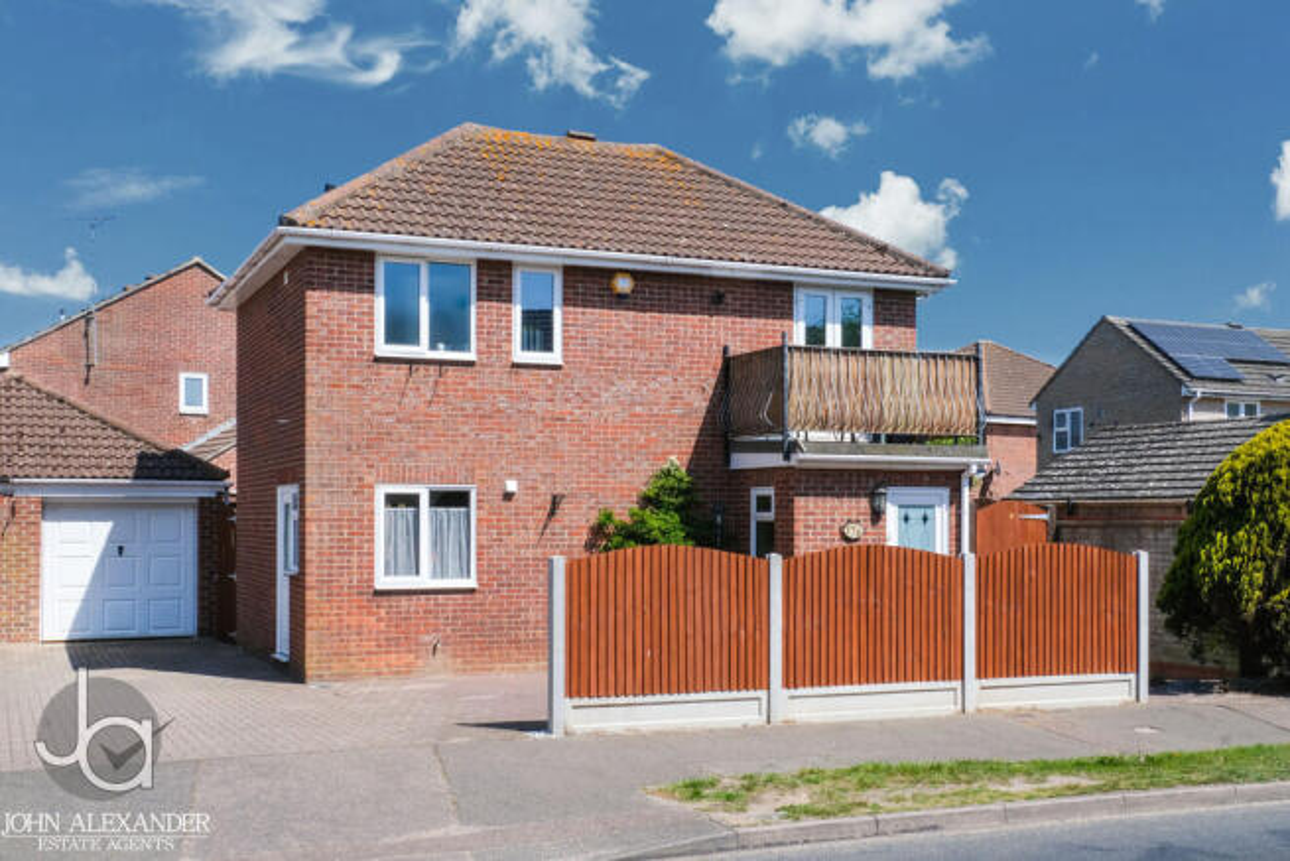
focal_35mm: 40
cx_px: 645
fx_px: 1434
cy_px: 430
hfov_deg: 48.4
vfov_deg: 33.4
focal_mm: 26.6
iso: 400
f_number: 20
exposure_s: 1/105
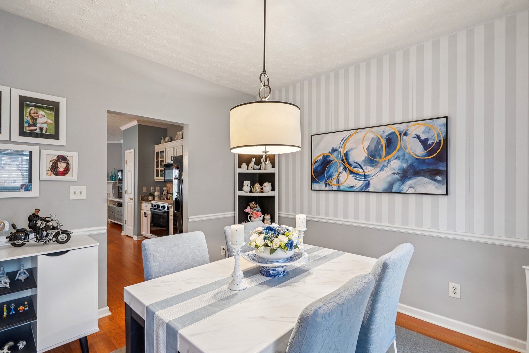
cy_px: 176
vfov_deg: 73.7
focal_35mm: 16
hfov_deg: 96.7
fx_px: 235
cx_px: 264
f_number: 8
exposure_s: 1/20
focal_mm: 16
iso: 400
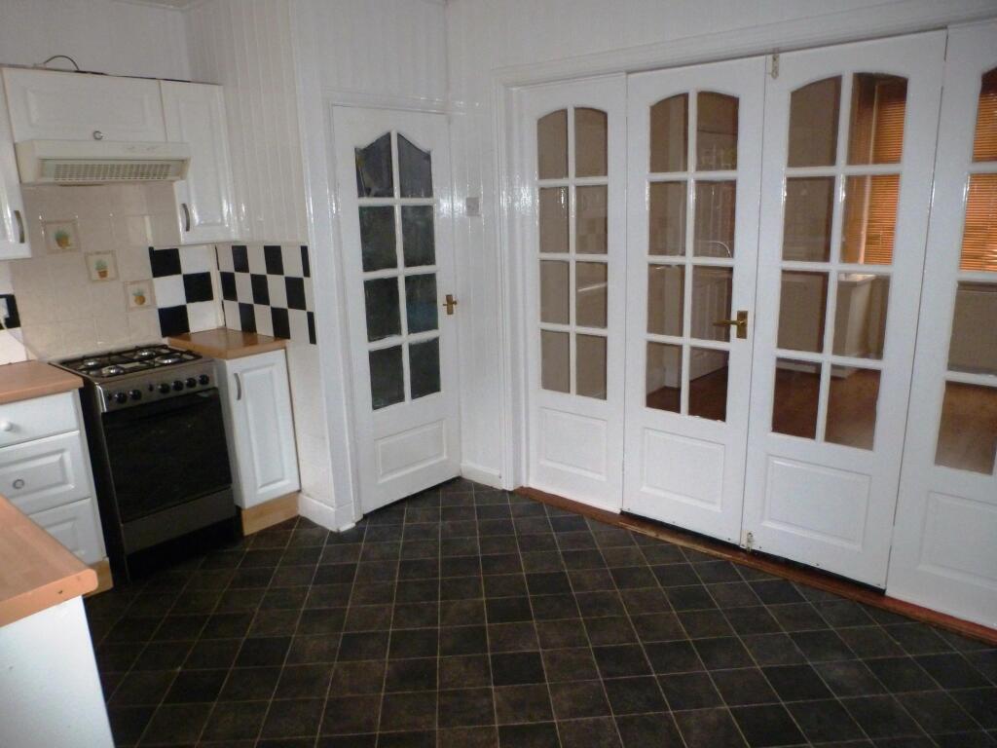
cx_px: 498
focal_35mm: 24
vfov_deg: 56.8
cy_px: 374
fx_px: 691
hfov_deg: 71.6
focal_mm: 4.3
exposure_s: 1/60
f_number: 3.3
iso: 400
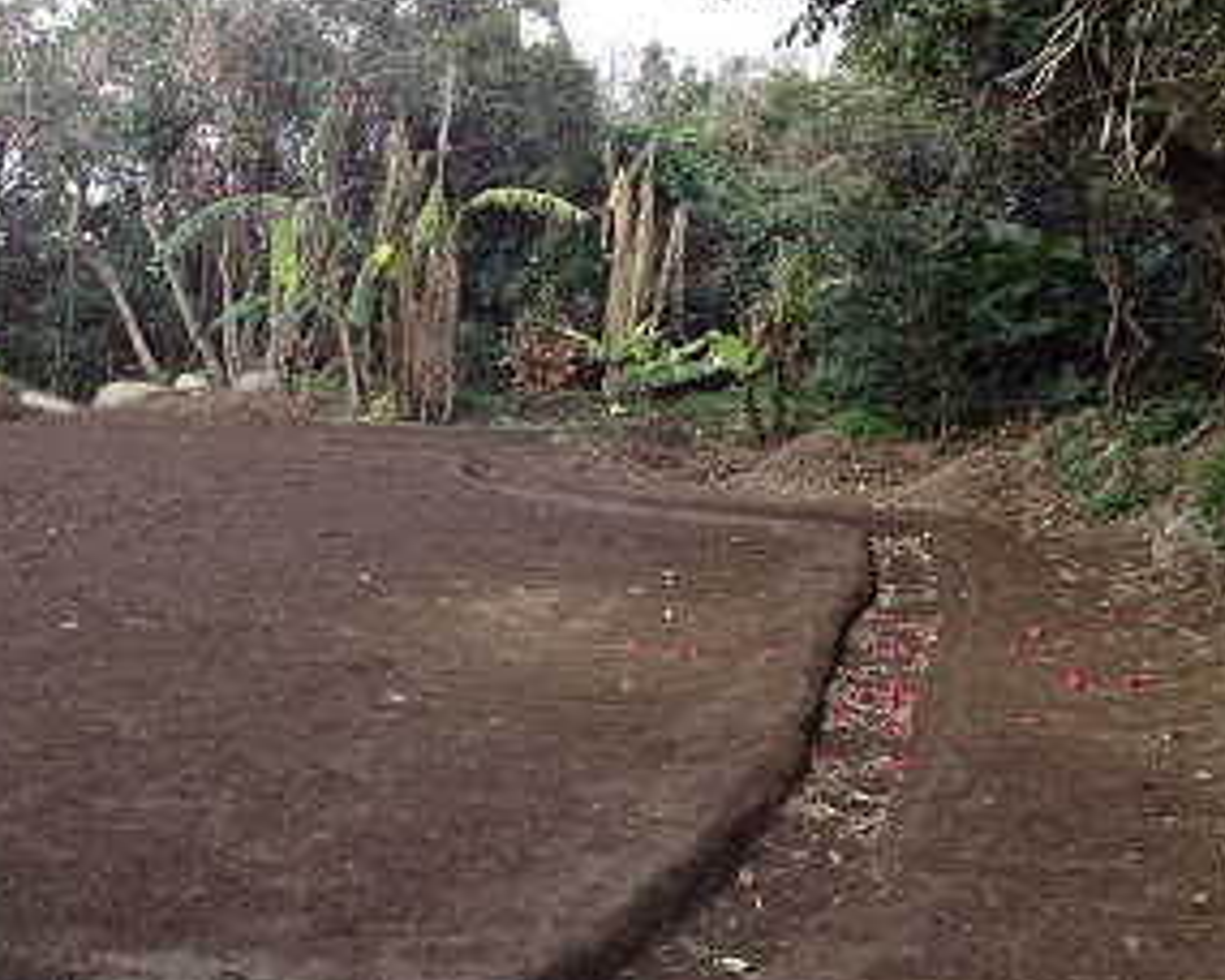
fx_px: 1740
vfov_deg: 31.4
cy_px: 451
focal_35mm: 48
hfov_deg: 38.2
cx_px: 387
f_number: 2.4
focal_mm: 4.28
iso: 50
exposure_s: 1/174
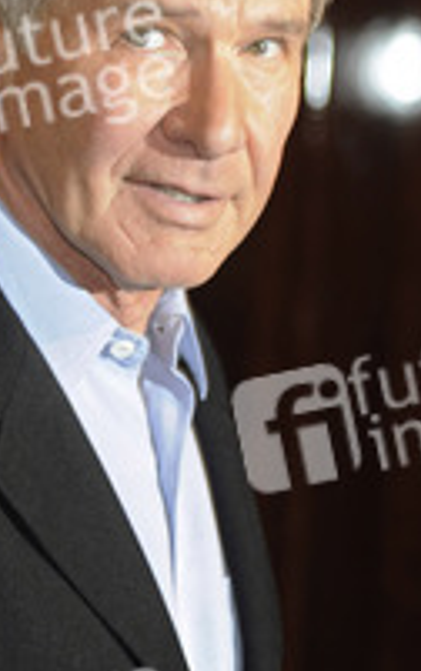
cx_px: 100
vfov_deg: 5.7
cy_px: 247
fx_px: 6686
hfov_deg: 3.6
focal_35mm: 365
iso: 800
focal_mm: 180
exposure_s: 1/125
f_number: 5
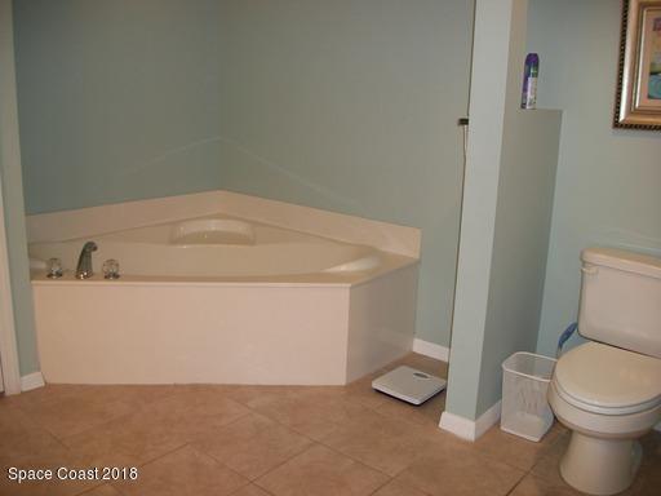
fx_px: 611
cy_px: 248
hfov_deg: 56.8
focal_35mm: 32
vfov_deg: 44.2
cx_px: 330
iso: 80
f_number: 2.9
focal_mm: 5.7
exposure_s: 1/30
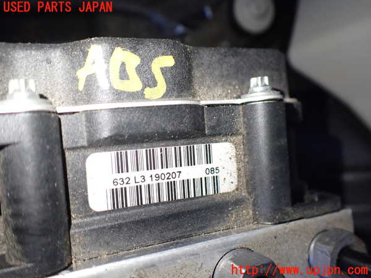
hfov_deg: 60.0
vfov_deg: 46.8
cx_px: 186
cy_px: 139
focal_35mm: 30
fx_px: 322
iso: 500
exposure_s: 1/125
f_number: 2.3
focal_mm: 5.4
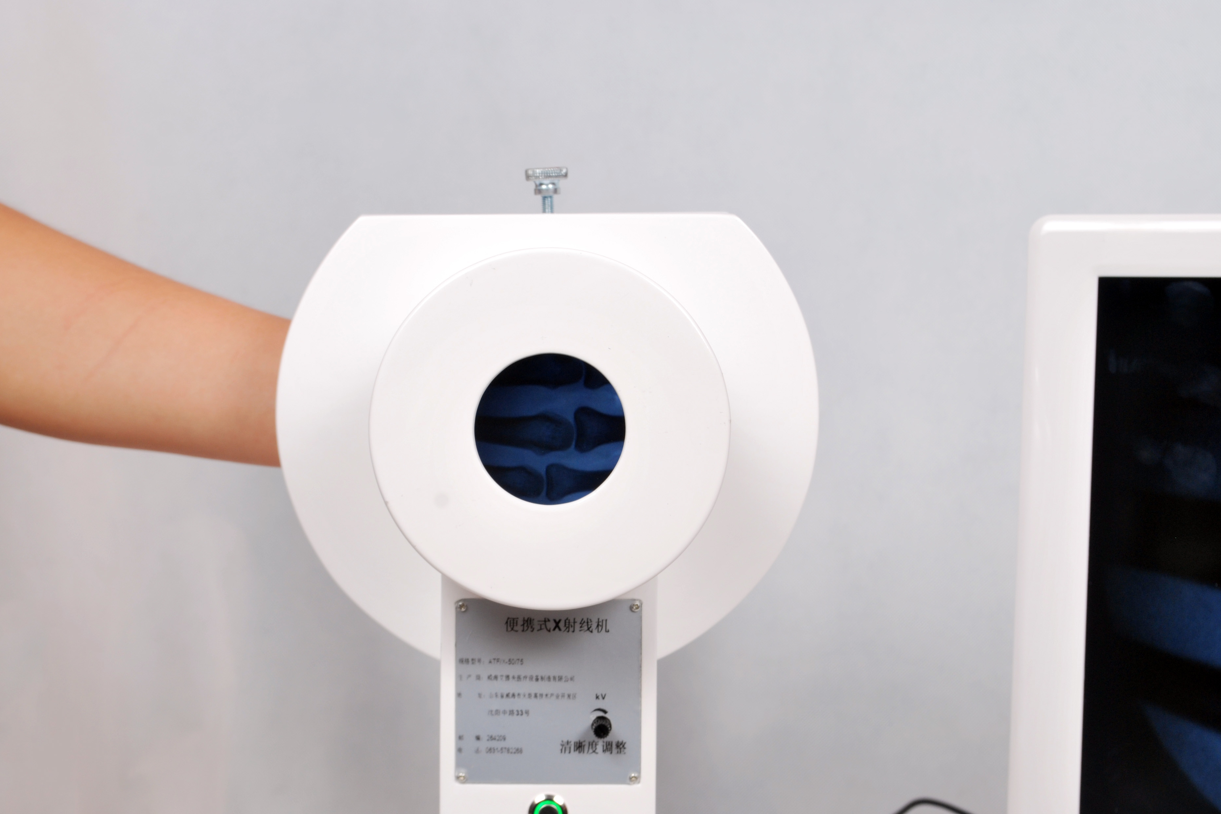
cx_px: 588
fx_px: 2442
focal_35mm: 72
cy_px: 422
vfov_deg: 18.9
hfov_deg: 28.1
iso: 200
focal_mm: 46
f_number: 9
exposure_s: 1/50
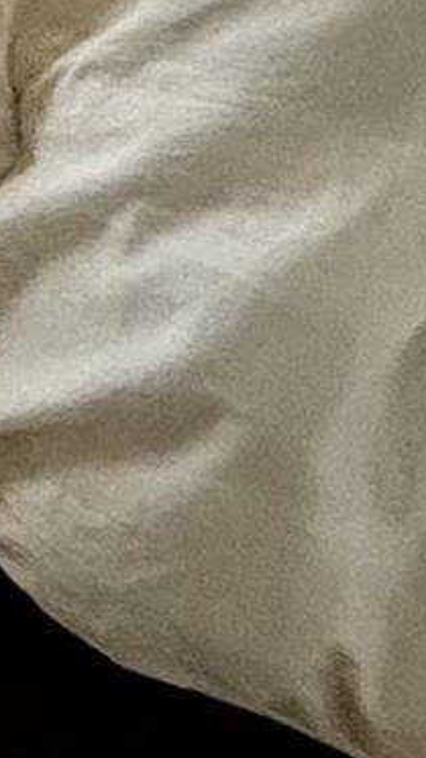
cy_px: -1192
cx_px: -1816
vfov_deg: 12.4
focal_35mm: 126
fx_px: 2533
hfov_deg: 5.9
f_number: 2.2
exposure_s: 1/120
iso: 400
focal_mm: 2.22
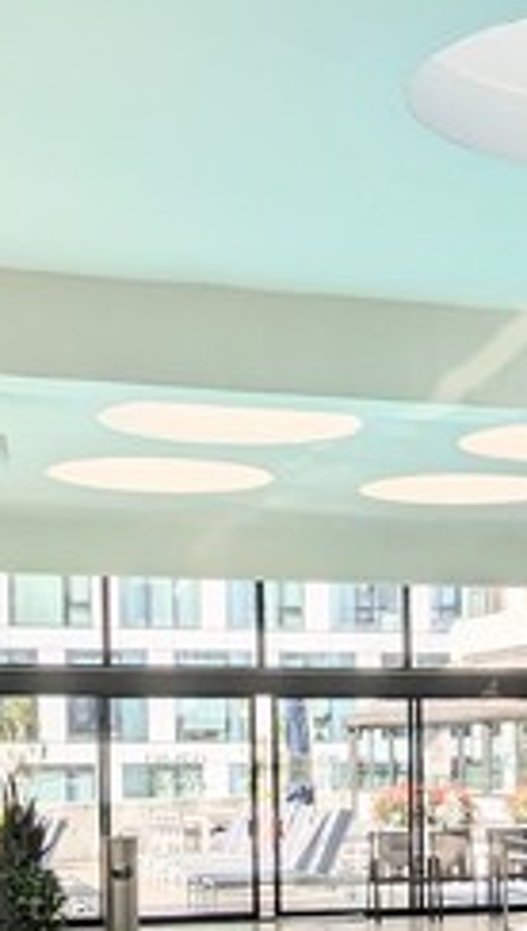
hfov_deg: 15.5
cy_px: 897
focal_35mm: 77
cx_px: 496
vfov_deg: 26.3
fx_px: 1905
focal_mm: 2.22
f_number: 2.2
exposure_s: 1/874
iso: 33
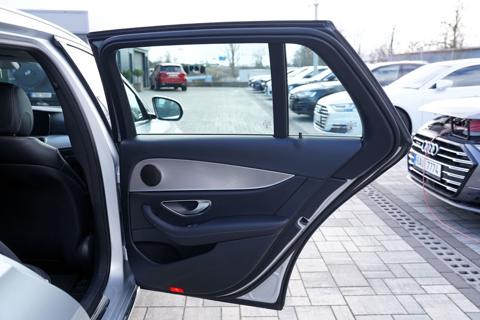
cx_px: 240
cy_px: 160
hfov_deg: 60.3
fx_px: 413
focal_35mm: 31
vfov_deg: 42.3
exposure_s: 1/100
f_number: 4.5
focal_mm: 31
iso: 100
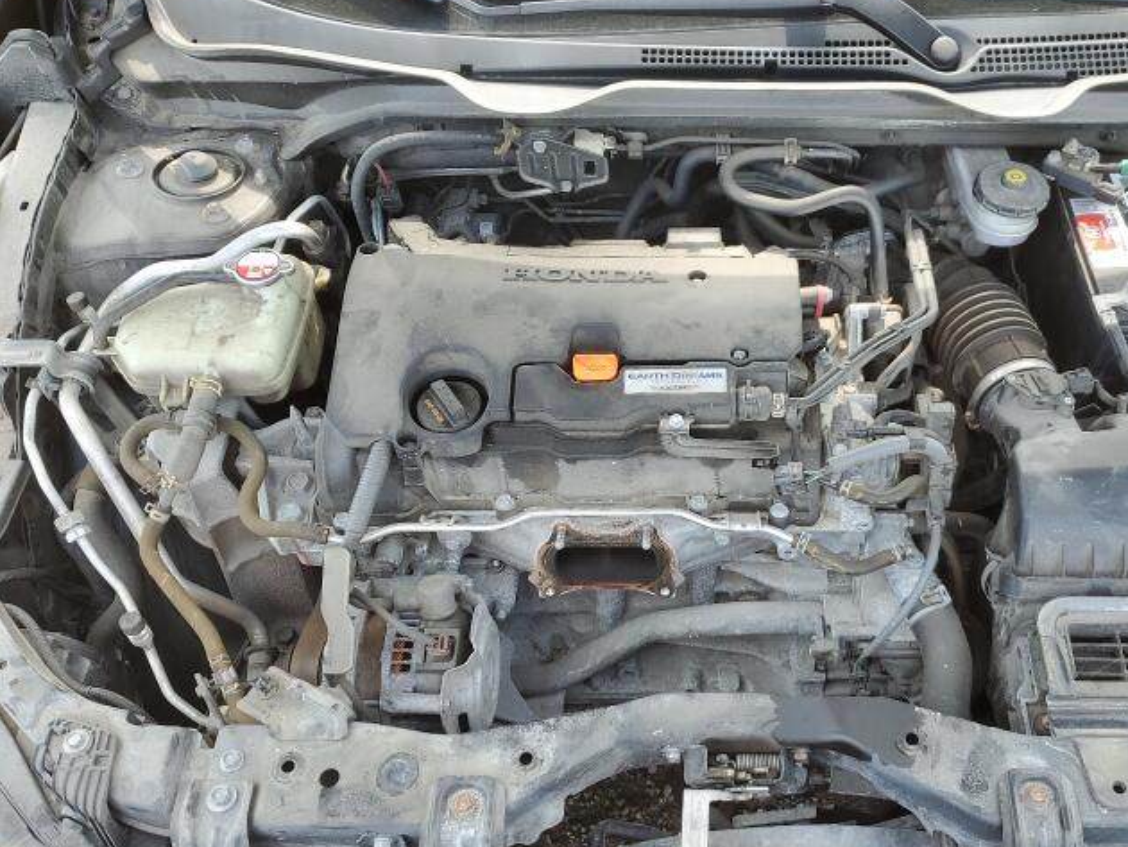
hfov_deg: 54.6
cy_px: 510
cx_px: 713
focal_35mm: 33
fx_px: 1076
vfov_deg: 42.8
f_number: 1.5
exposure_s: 1/200
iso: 50
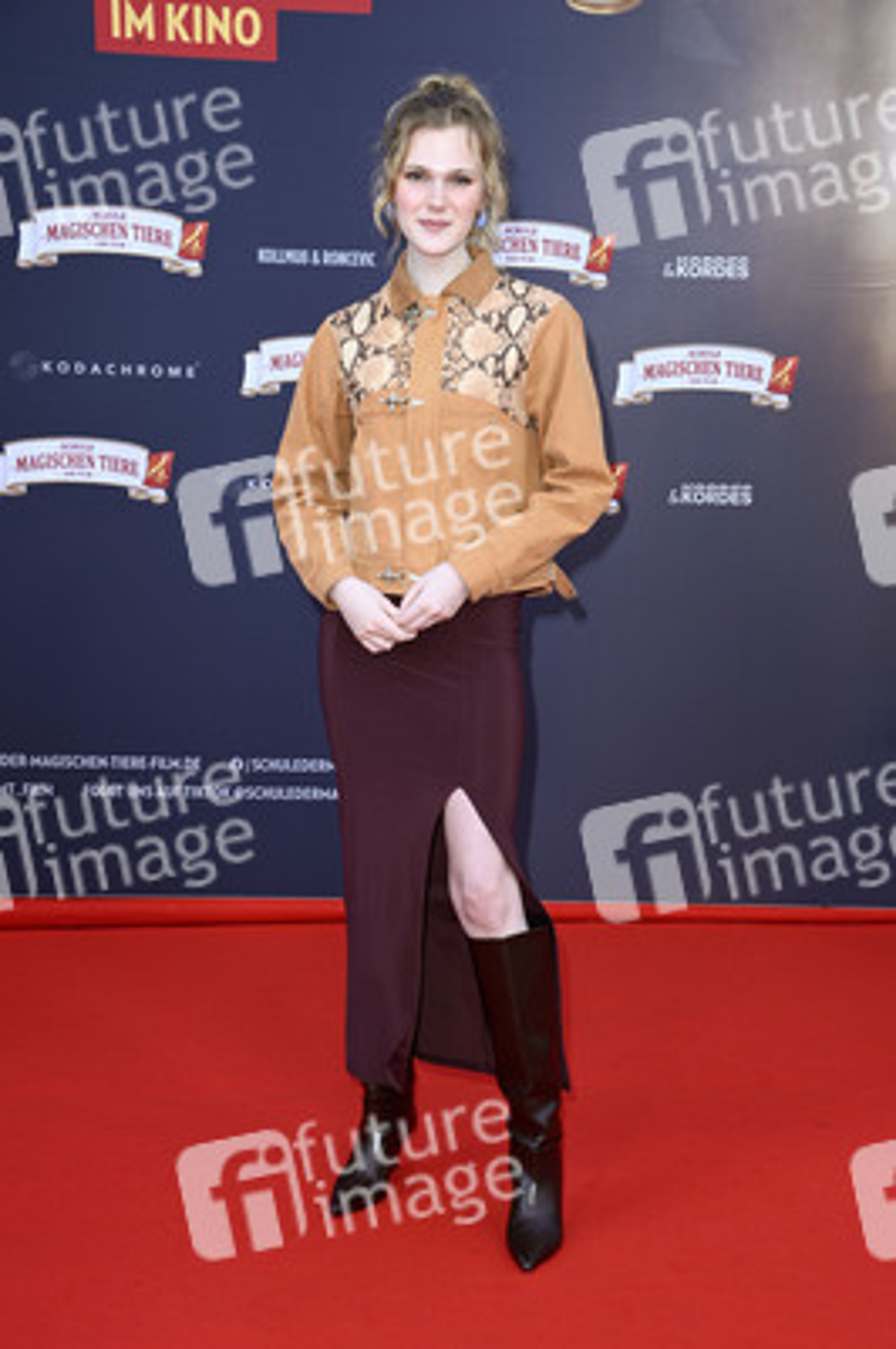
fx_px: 2094
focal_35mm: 56
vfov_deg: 35.7
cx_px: 448
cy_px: 674
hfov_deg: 24.2
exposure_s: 1/250
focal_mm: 56
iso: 640
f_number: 5.6
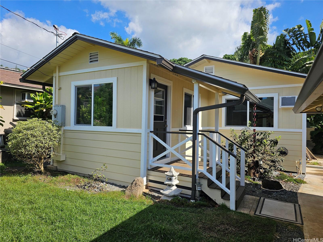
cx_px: 162
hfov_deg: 73.9
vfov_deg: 58.9
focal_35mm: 23
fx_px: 215
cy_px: 121
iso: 10
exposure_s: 1/599
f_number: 1.7
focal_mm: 6.3
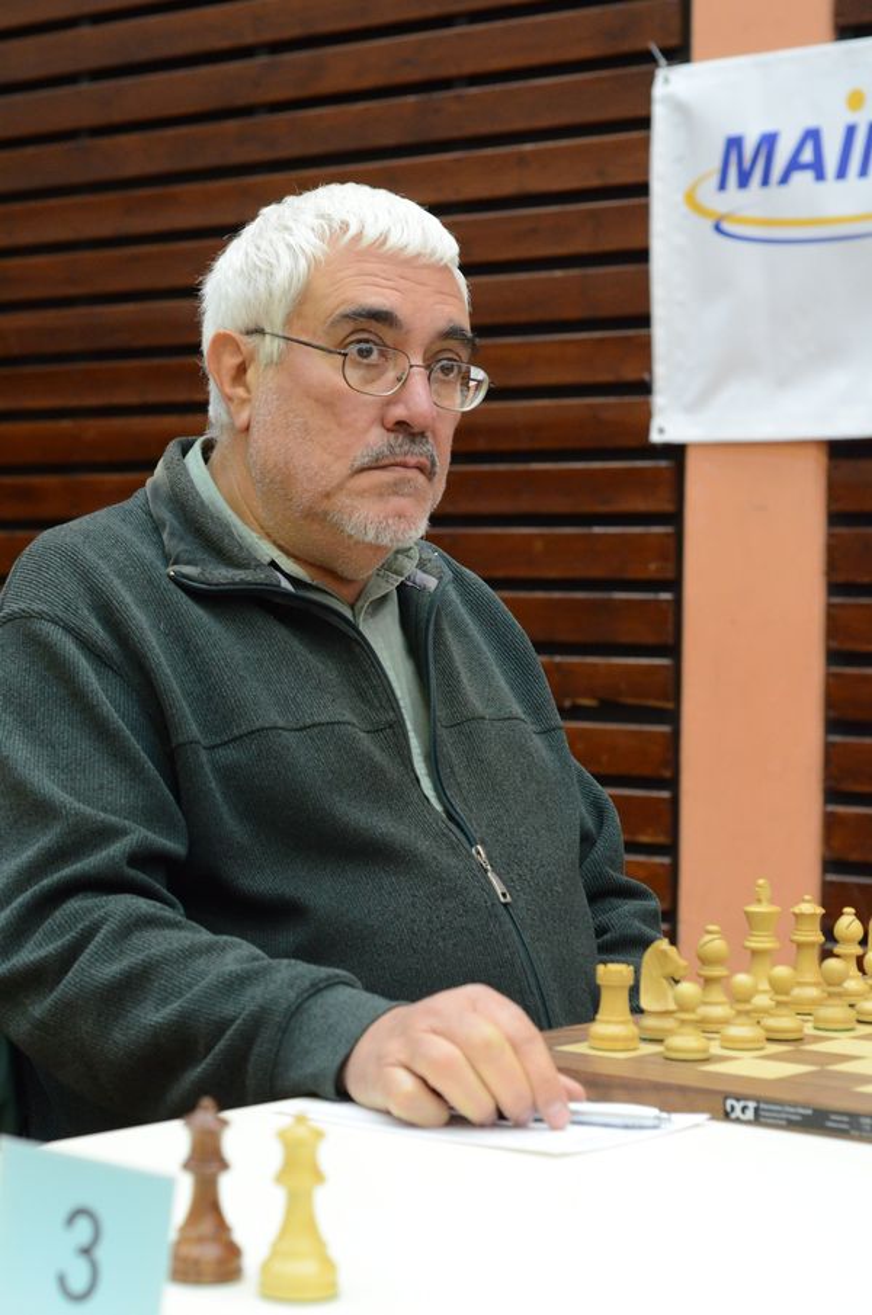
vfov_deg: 27.0
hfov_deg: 18.1
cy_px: 658
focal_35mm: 75
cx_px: 436
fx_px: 2735
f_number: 5
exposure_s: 1/100
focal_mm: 50
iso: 2500
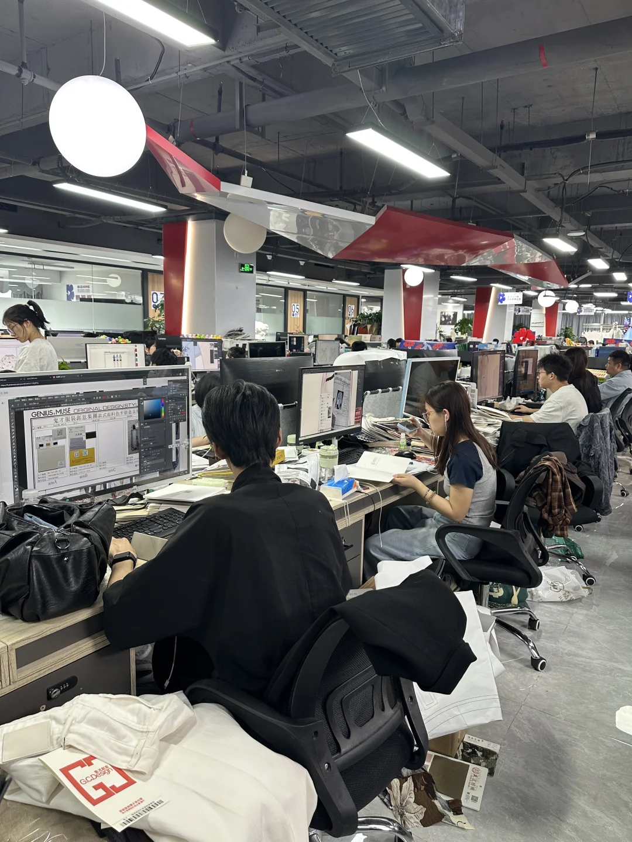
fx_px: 584
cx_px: 316
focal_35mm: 24
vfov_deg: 71.6
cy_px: 421
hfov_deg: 56.8
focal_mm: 6.86
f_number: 1.78
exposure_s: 1/50
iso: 125
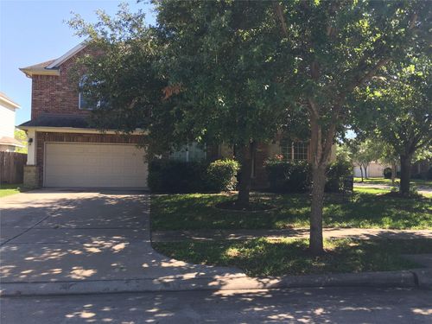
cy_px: 162
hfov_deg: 61.7
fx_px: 362
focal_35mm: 29
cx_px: 216
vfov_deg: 48.2
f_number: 2.2
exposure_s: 1/281
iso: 25
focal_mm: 4.15
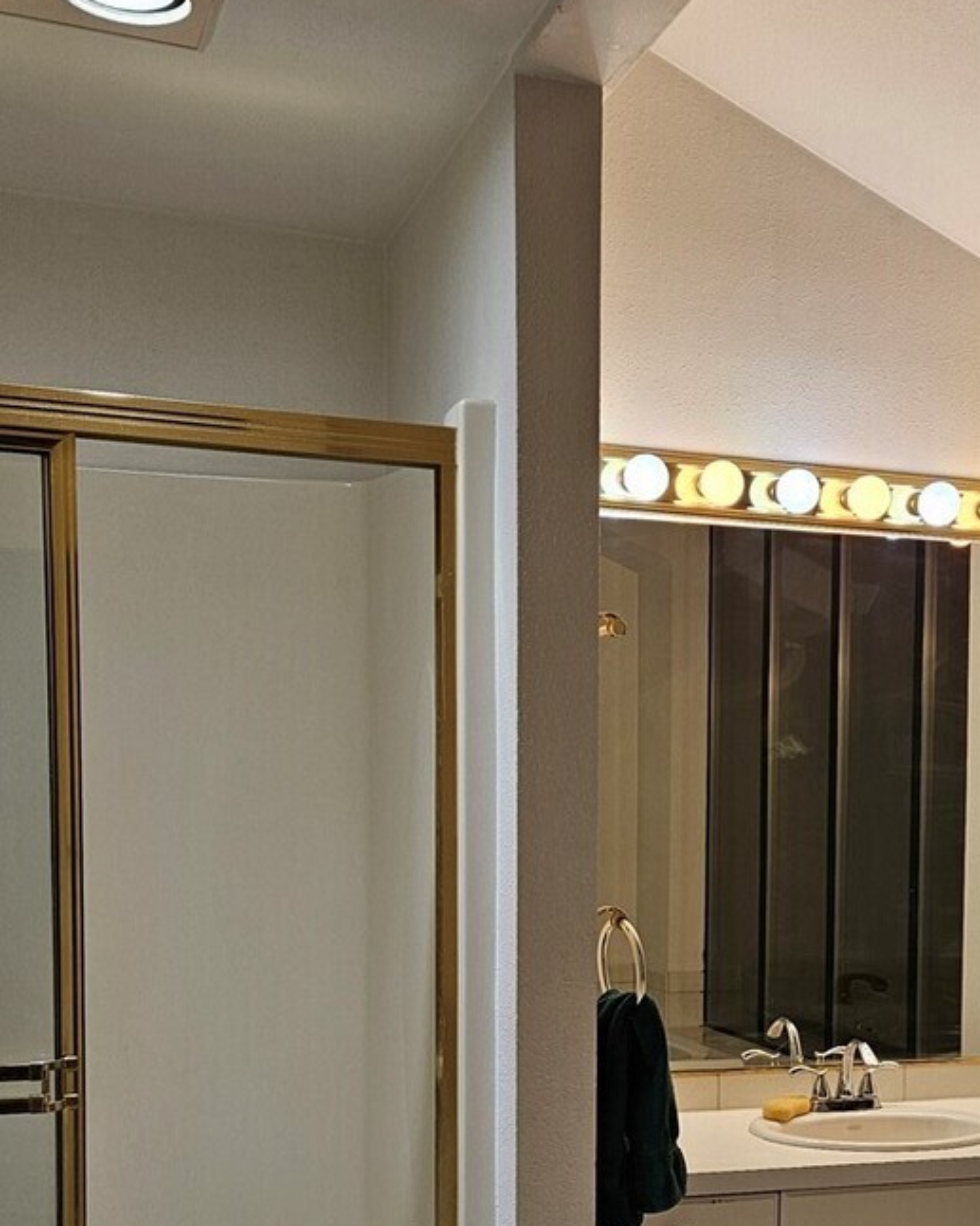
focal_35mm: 50
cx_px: 751
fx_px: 1814
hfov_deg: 29.7
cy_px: 946
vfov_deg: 36.3
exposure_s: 1/120
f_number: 1.8
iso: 50
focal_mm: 5.4
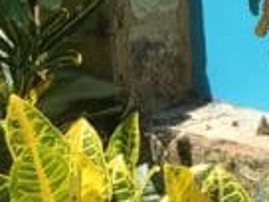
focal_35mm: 170
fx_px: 1321
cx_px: 746
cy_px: -83
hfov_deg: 9.6
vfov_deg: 8.6
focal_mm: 4.15
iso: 25
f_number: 2.2
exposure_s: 1/1068
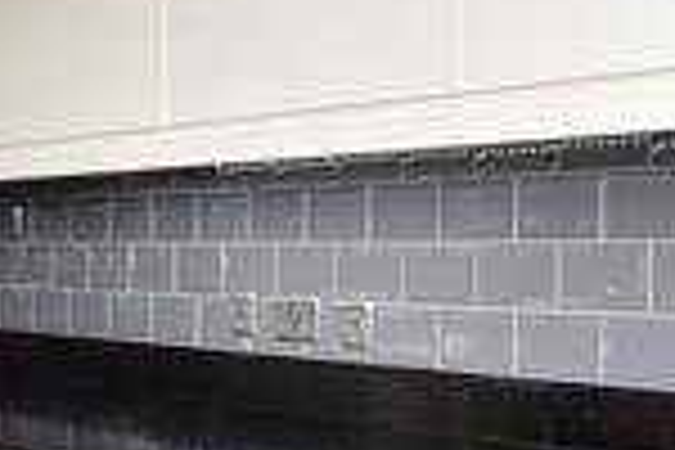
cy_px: 230
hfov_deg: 23.0
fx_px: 1631
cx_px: 549
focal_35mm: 87
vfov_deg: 15.7
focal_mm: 10
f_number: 7.1
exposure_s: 1/30
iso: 200
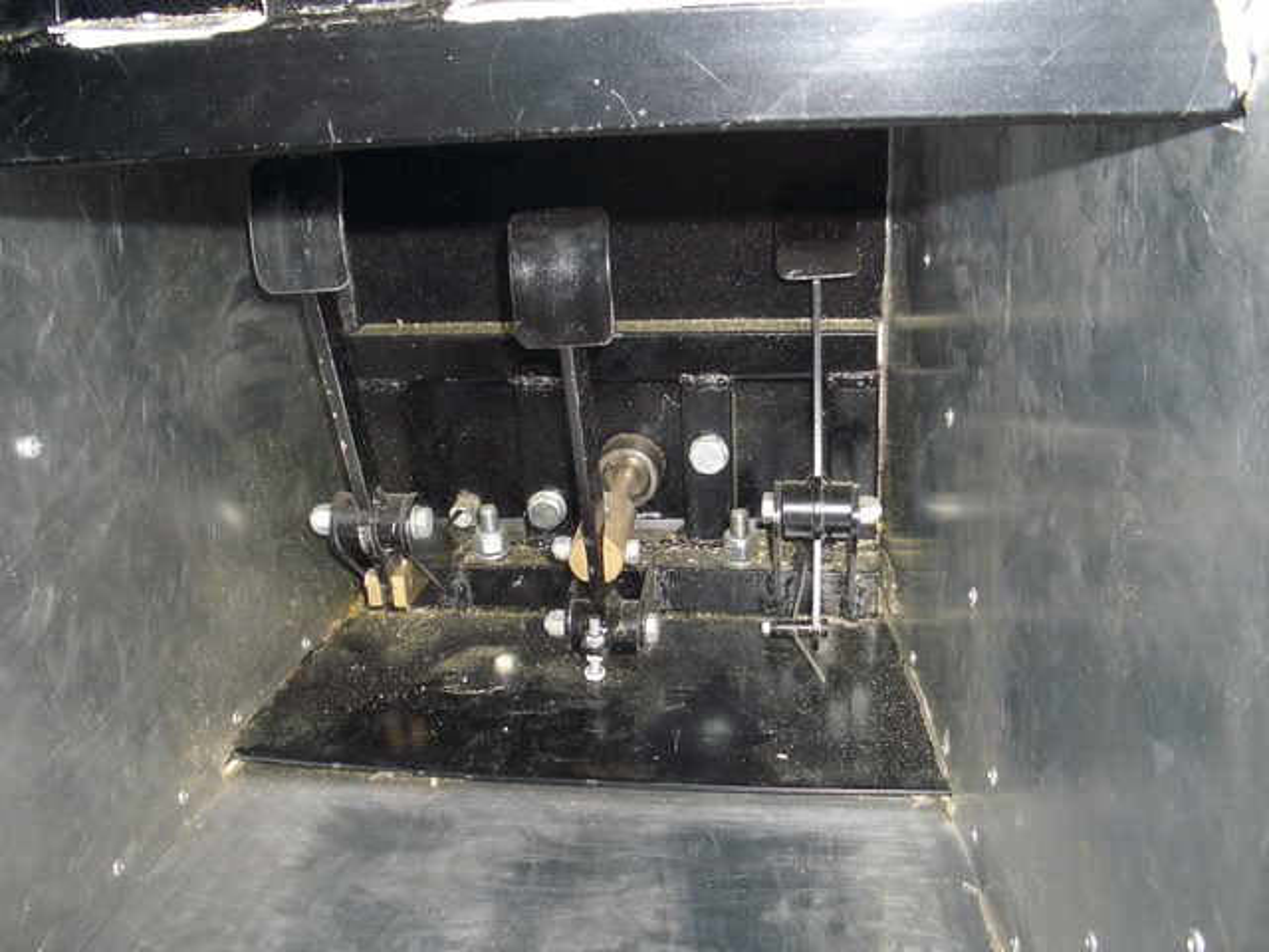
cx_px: 634
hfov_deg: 52.6
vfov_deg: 40.7
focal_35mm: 35
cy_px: 476
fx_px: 1283
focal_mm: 5.8
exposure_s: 1/60
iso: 100
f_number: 4.3
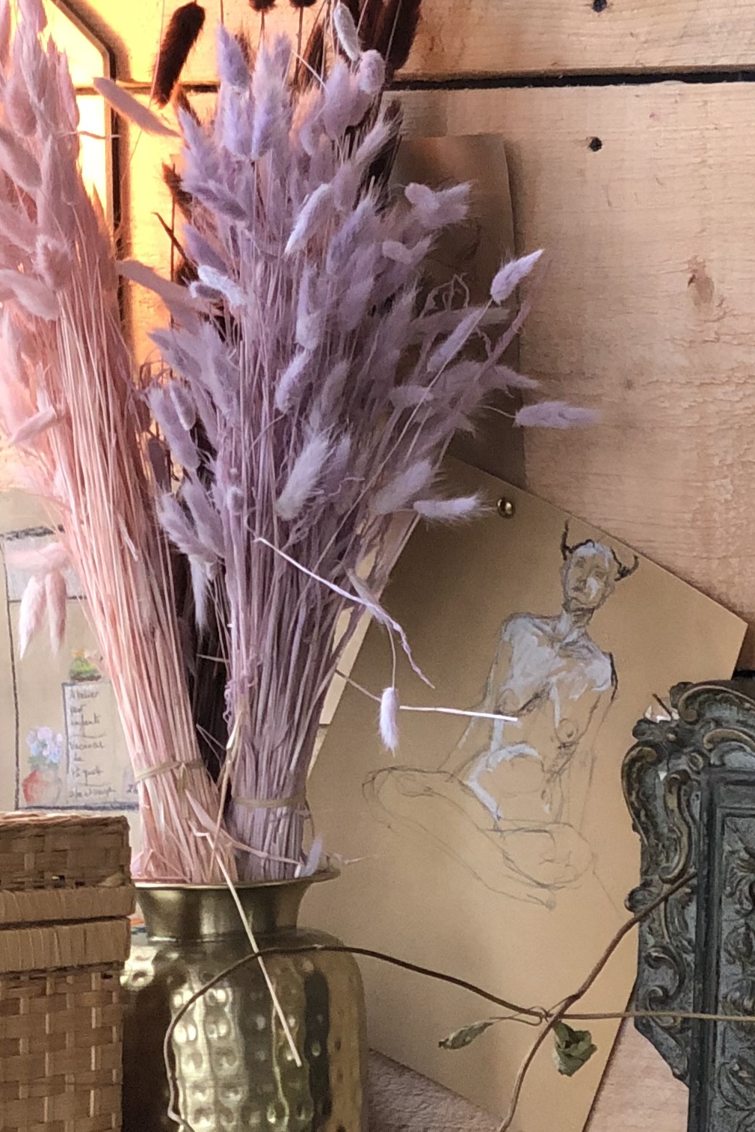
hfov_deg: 9.3
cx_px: 1092
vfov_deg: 14.2
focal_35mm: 144
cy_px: 504
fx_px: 4528
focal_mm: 6
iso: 64
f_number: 2.4
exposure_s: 1/50
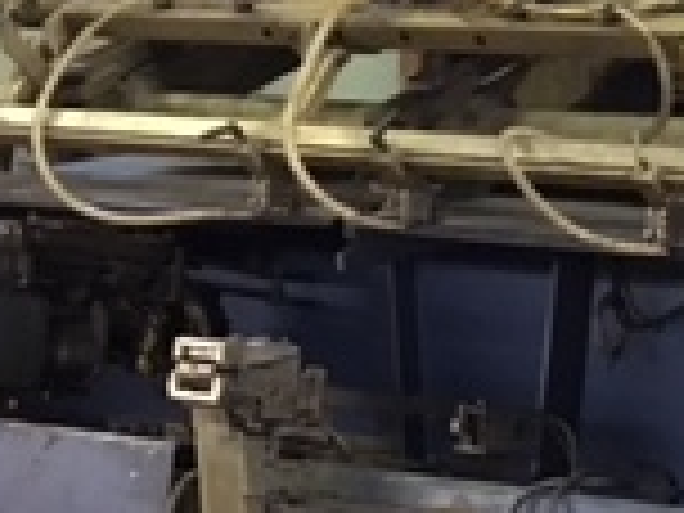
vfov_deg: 12.1
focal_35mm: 122
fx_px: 2411
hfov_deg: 15.2
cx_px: 958
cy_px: 450
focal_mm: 4.15
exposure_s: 1/17
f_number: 2.2
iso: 320
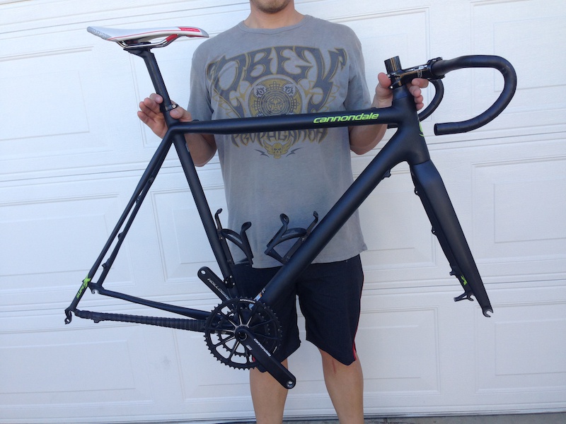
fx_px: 540
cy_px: 212
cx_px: 283
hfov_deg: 55.4
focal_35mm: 33
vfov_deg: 42.9
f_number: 2.4
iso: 50
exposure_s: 1/201
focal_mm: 4.12
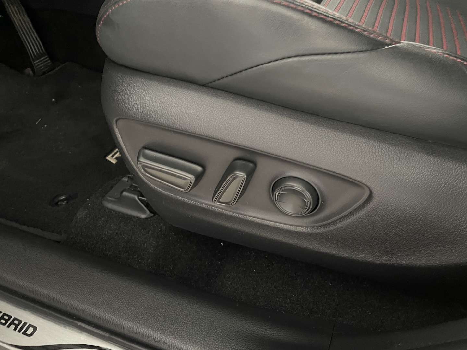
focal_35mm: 26
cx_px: 234
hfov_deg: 67.3
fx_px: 351
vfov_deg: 53.1
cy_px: 175
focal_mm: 4.2
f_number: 1.6
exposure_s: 1/25
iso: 500
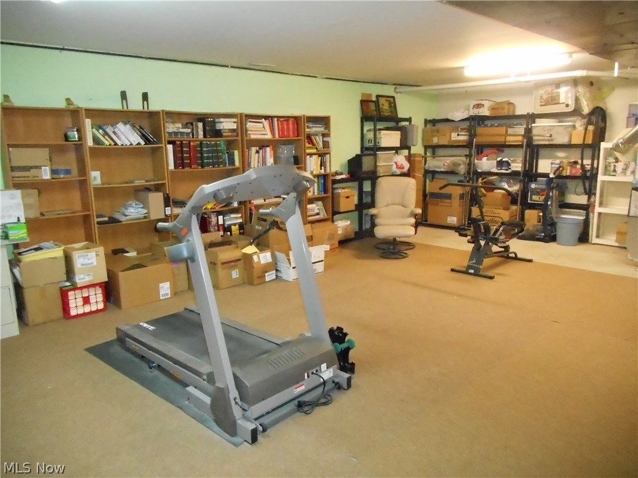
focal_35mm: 25
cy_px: 239
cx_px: 319
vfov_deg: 54.9
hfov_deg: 69.4
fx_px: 461
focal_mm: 4.5
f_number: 3.7
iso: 1600
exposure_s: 1/25
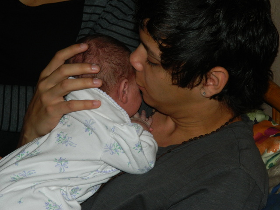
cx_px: 140
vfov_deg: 14.4
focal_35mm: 103
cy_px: 105
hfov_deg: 19.1
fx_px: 833
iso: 200
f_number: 4.5
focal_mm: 18.6
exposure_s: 1/60
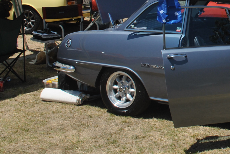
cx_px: 251
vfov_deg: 14.7
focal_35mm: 90
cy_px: -34
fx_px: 576
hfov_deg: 21.4
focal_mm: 22
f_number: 9
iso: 100
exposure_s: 1/320
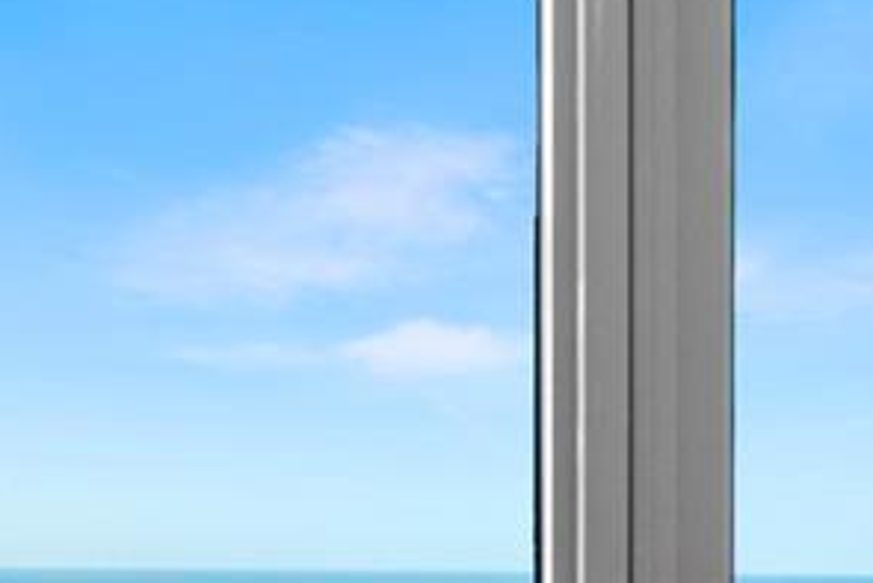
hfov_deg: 14.7
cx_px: -1284
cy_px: 562
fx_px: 1577
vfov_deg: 20.4
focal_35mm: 65
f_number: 8
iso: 320
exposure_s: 1/25
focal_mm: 12
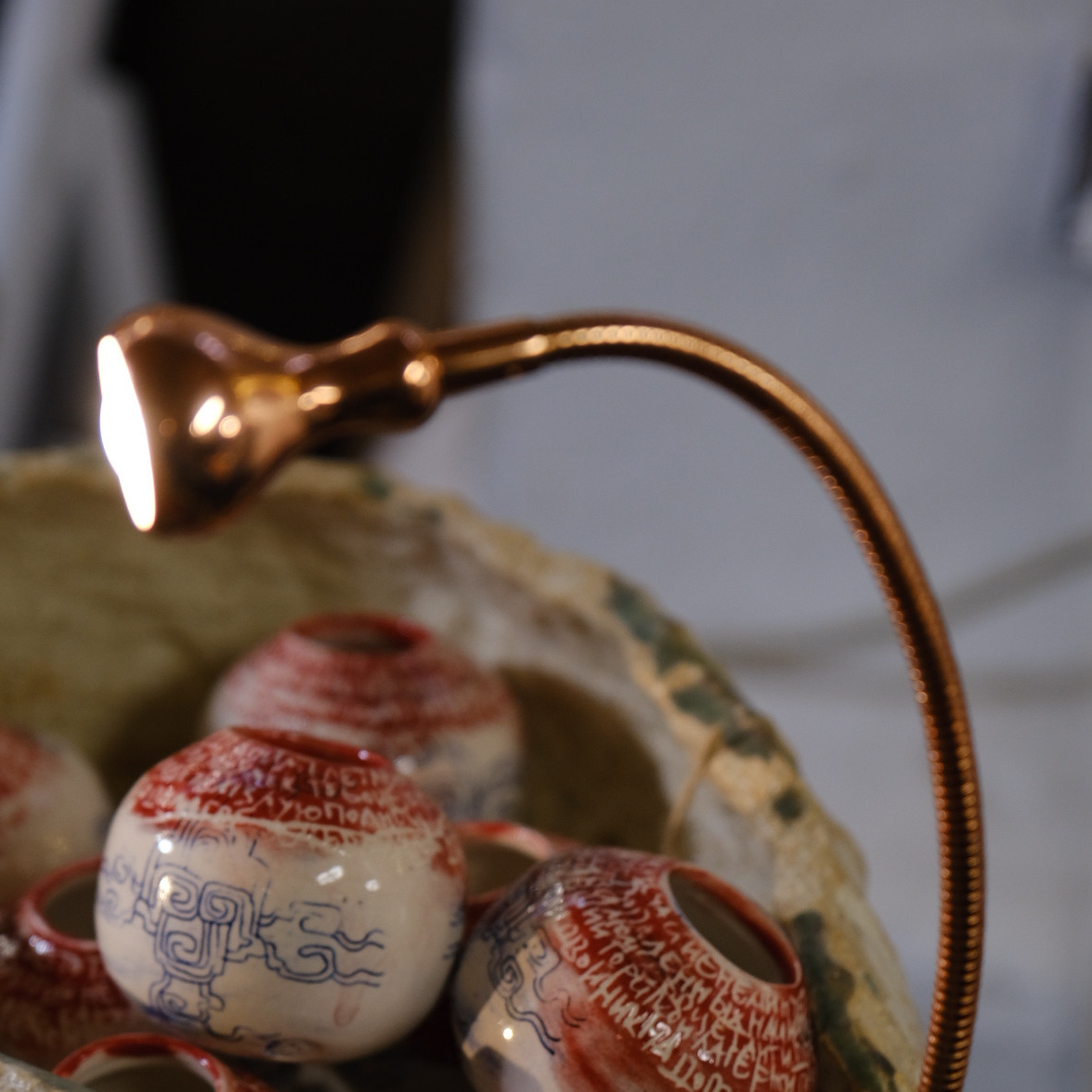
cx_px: 548
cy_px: 734
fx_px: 5496
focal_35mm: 154
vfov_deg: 11.3
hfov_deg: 11.3
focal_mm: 80
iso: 640
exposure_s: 1/30
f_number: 4
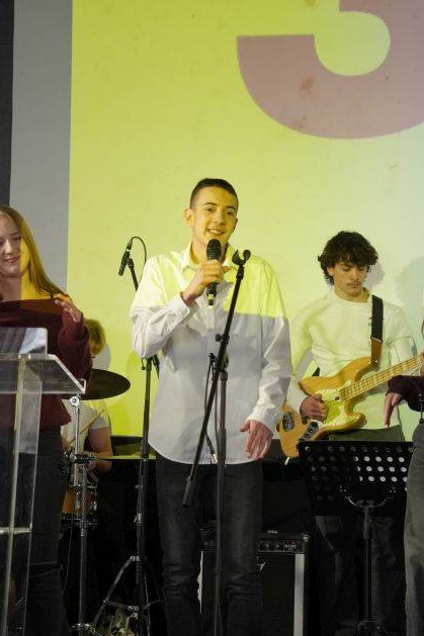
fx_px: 2086
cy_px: 323
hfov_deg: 11.6
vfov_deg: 17.4
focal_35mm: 118
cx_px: 257
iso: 1000
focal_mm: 50
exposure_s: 1/160
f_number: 2.8
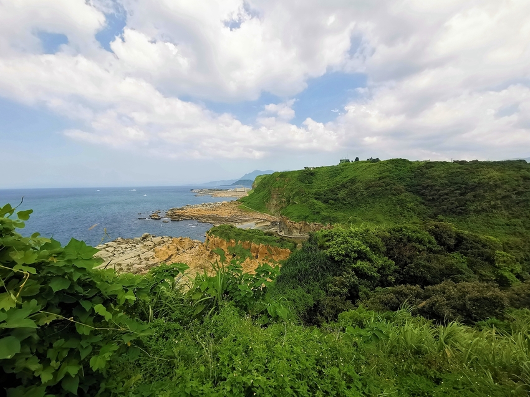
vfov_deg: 78.1
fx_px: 245
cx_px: 265
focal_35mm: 16
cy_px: 198
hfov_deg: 94.5
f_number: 2.2
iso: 50
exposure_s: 1/1022
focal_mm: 2.35
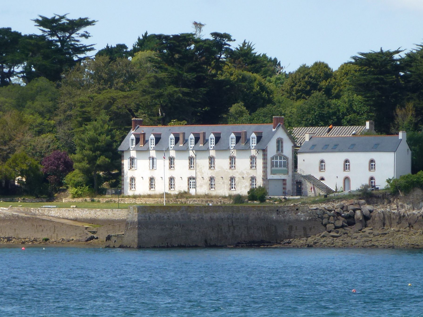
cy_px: 211
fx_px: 3458
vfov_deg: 5.3
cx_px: 137
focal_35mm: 283
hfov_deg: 7.0
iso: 100
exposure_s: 1/400
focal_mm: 32.6
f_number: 5.4
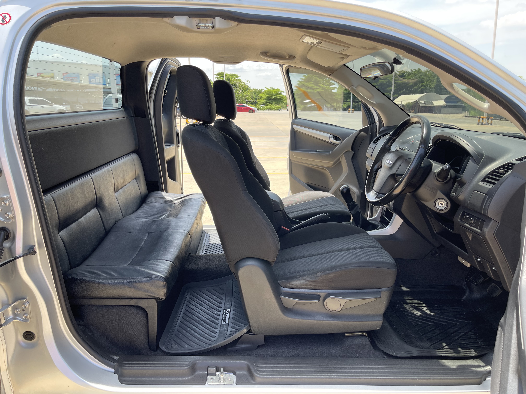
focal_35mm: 25
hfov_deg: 69.4
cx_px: 263
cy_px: 197
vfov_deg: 54.9
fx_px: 380
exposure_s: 1/556
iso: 32
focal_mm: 5.1
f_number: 1.6
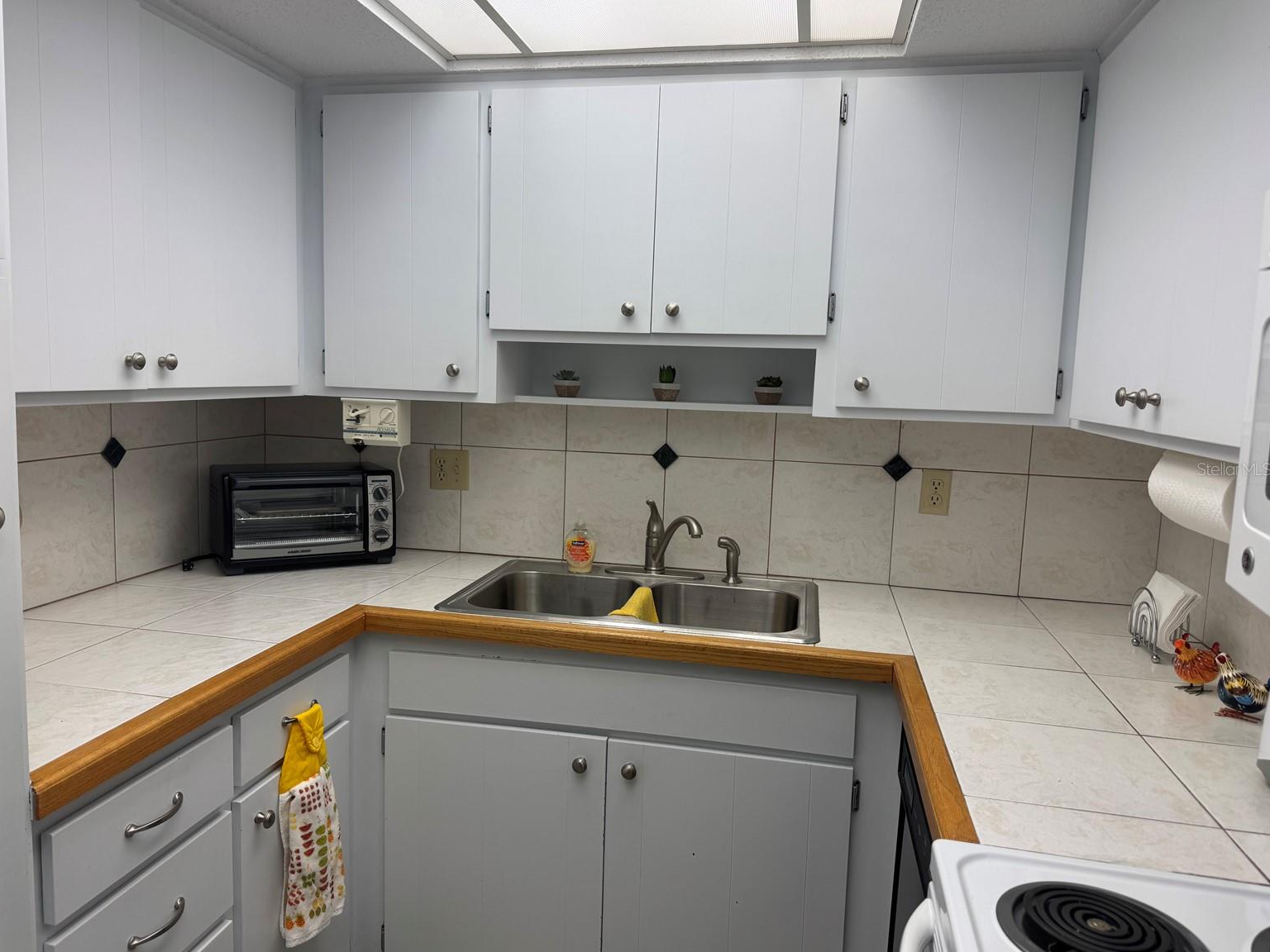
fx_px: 917
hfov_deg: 69.4
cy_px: 469
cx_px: 614
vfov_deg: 54.9
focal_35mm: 25
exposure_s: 1/207
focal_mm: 6.76
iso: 64
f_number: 1.78
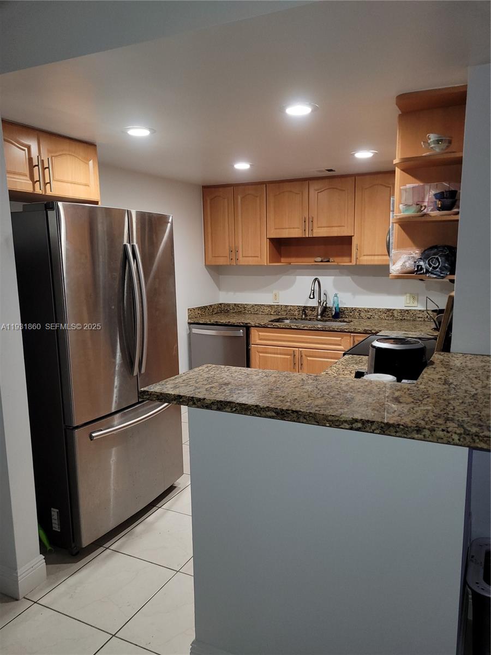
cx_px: 246
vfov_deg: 67.3
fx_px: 492
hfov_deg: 53.1
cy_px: 328
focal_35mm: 26
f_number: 1.8
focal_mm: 5.4
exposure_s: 1/24
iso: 125
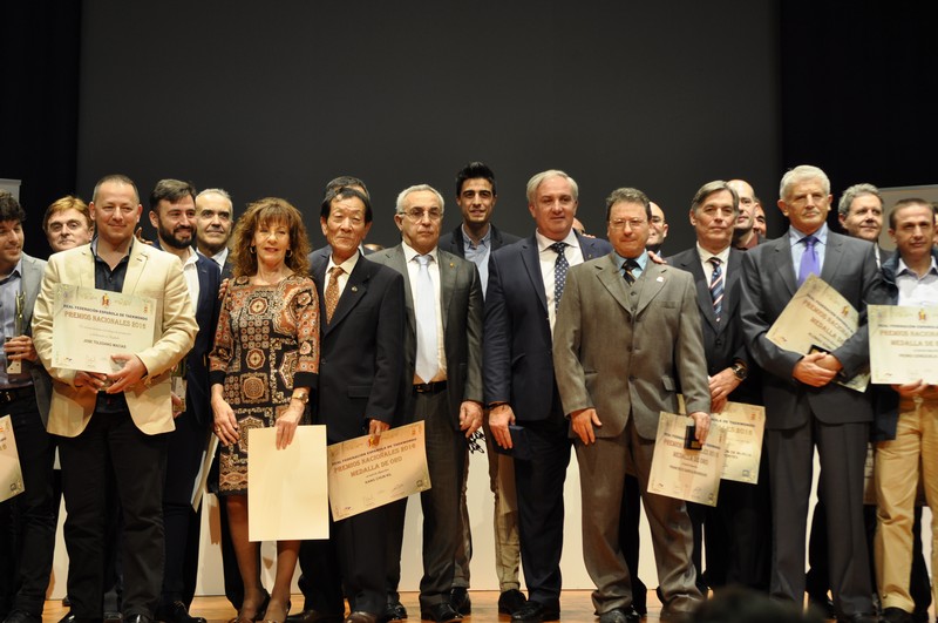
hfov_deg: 29.9
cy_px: 312
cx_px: 469
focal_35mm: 68
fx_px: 1756
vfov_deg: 20.1
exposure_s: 1/50
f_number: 3.5
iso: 320
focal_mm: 45
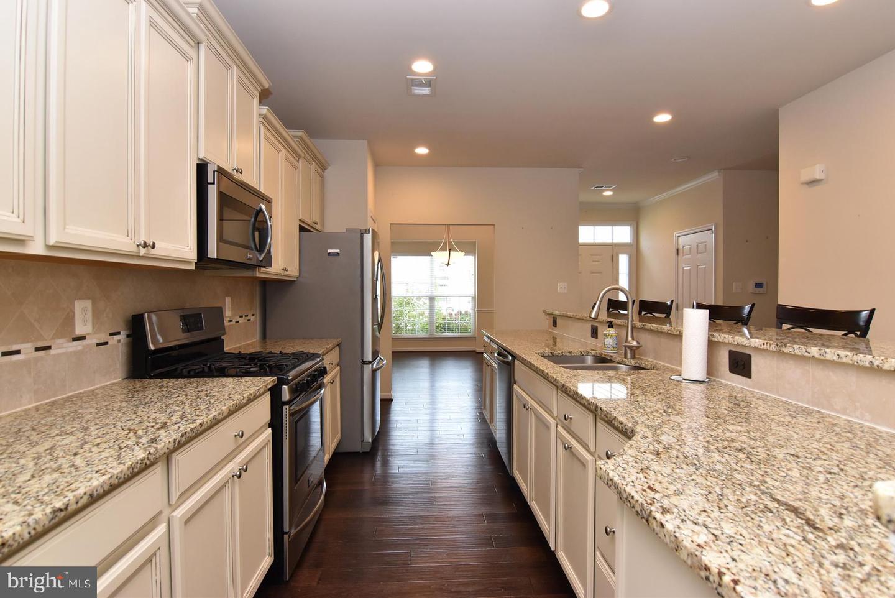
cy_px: 299
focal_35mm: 18
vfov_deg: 67.5
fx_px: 448
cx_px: 448
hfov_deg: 90.0
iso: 800
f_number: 7.1
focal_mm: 12
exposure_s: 1/60
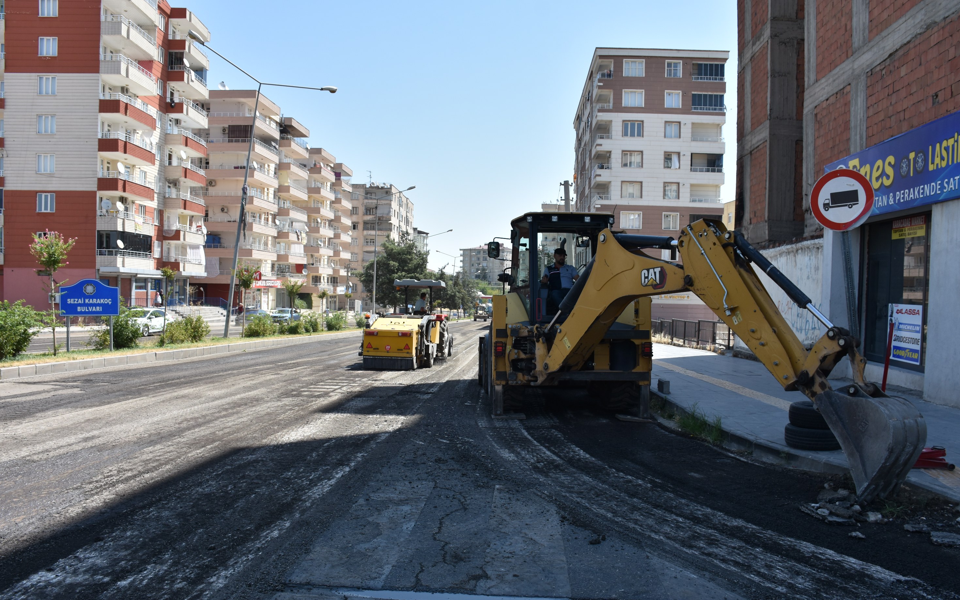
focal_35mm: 28
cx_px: 479
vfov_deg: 44.5
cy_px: 320
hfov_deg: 66.5
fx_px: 733
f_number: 7.1
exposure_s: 1/320
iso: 100
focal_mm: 18
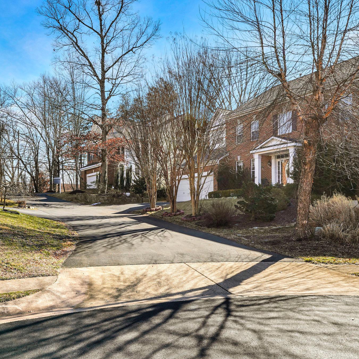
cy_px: 177
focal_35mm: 31
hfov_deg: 51.7
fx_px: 364
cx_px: 123
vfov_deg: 52.5
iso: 100
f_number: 8
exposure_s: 1/125
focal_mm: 24
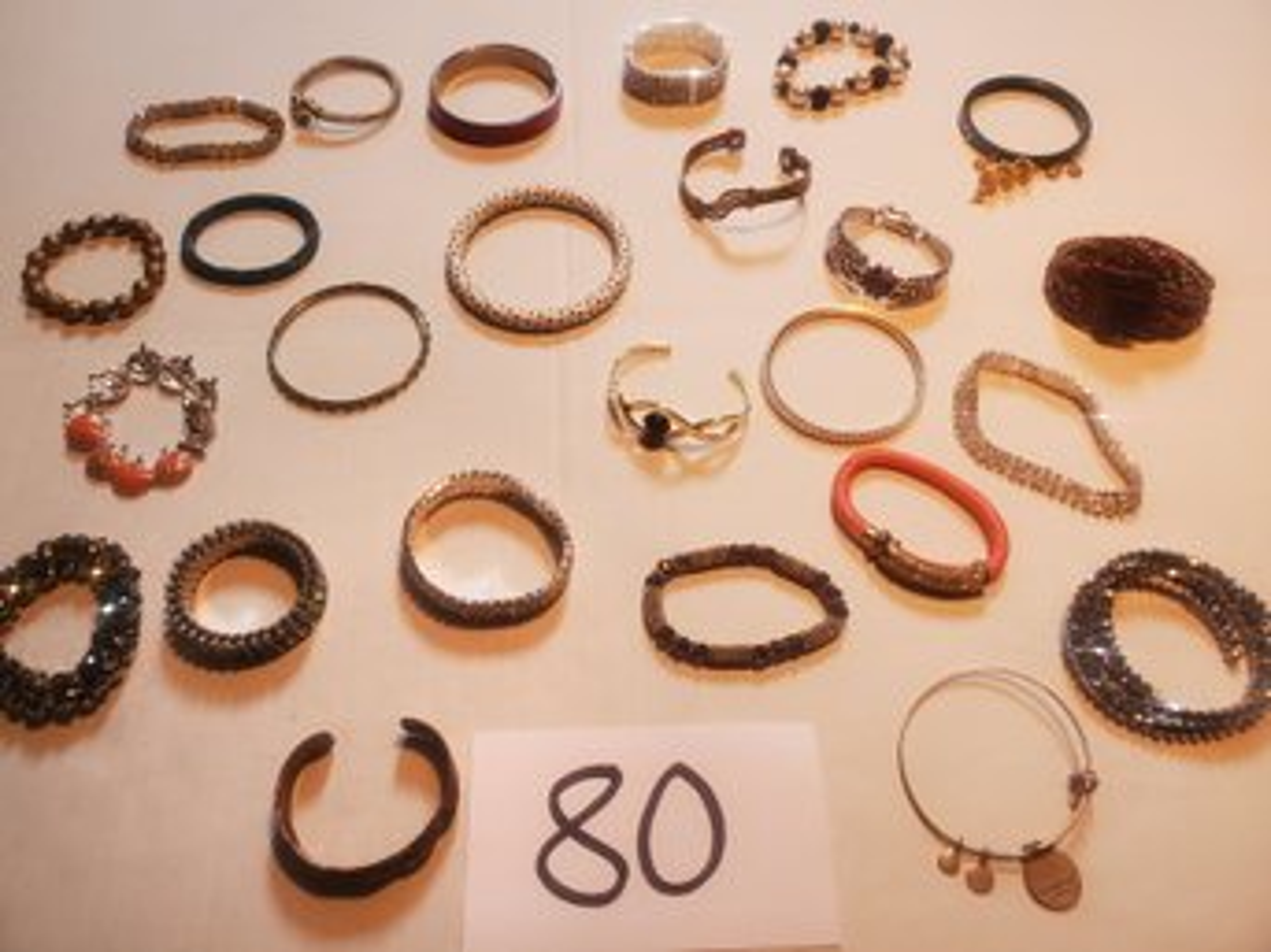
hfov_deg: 67.3
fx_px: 954
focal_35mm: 26
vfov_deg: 53.0
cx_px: 636
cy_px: 476
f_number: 2.4
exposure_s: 1/40
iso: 200
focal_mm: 4.3
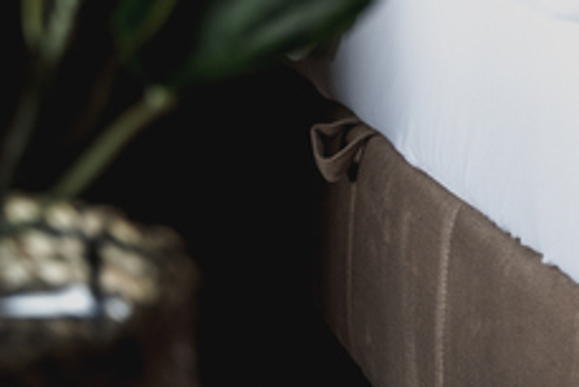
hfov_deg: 18.3
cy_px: -219
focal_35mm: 101
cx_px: 824
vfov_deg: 12.8
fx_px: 1625
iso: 320
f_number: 2.8
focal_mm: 32
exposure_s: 1/100
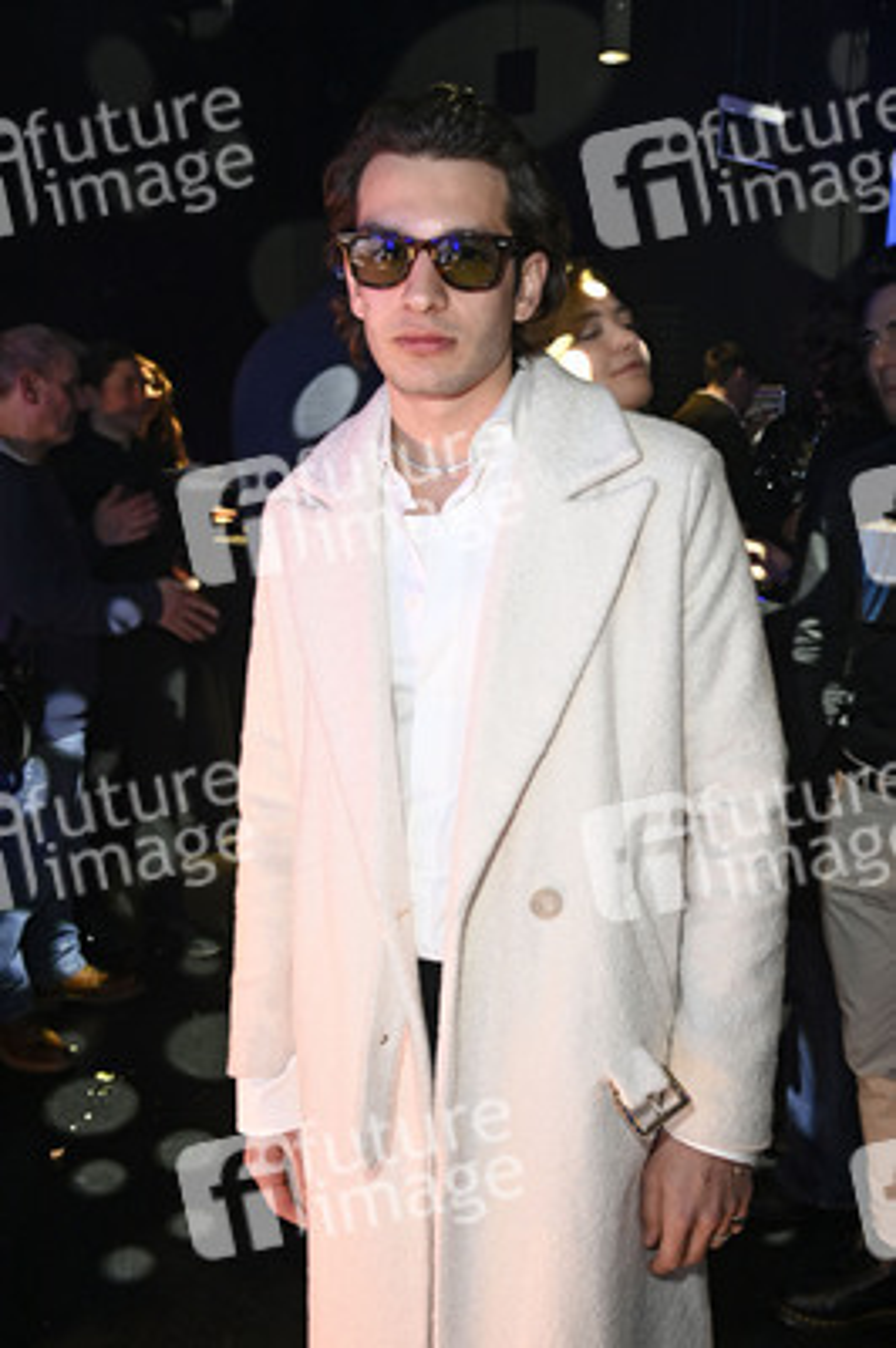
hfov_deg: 42.3
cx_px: 448
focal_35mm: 31
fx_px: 1159
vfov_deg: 60.3
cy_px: 674
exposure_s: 1/20
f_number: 5.6
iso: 2000
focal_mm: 31
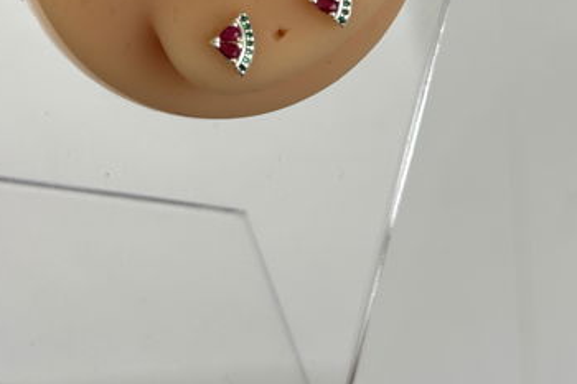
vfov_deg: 17.4
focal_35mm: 76
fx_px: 1217
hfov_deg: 26.6
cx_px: 318
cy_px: -32
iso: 80
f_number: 1.78
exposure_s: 1/50
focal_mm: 6.76
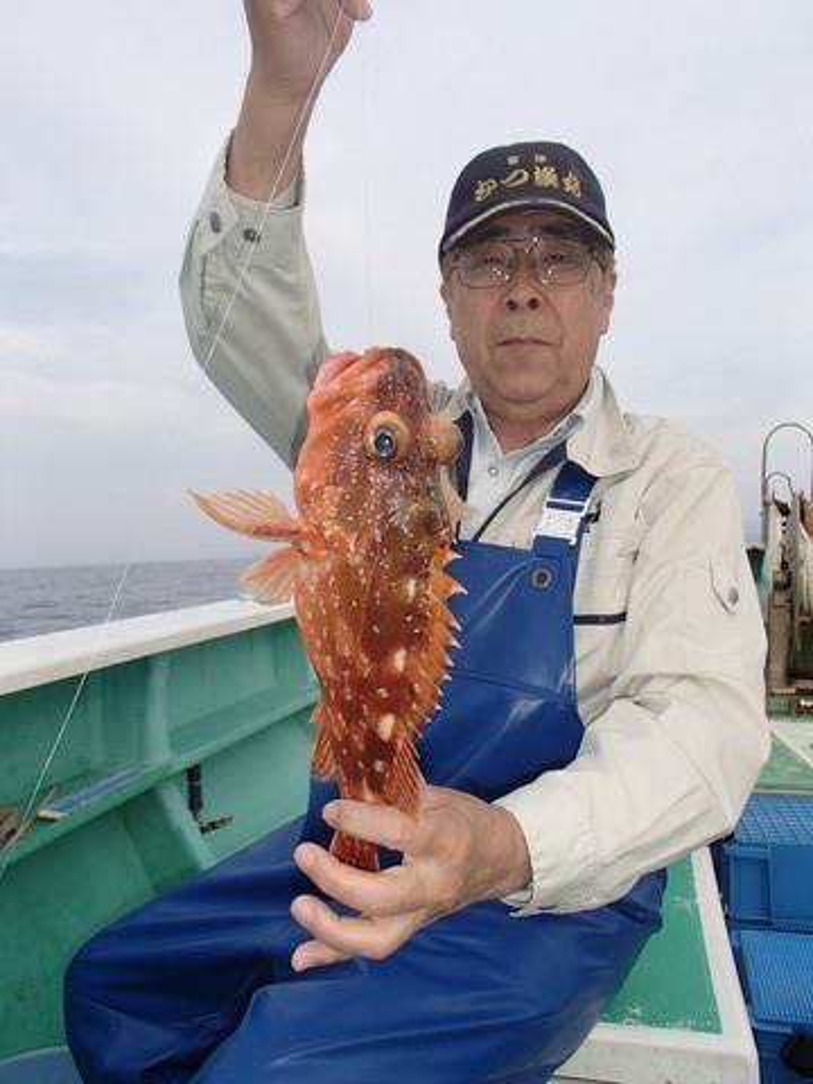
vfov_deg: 63.4
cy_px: 542
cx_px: 406
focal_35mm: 28
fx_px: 877
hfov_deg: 49.7
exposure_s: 1/400
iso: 100
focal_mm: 5
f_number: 3.9
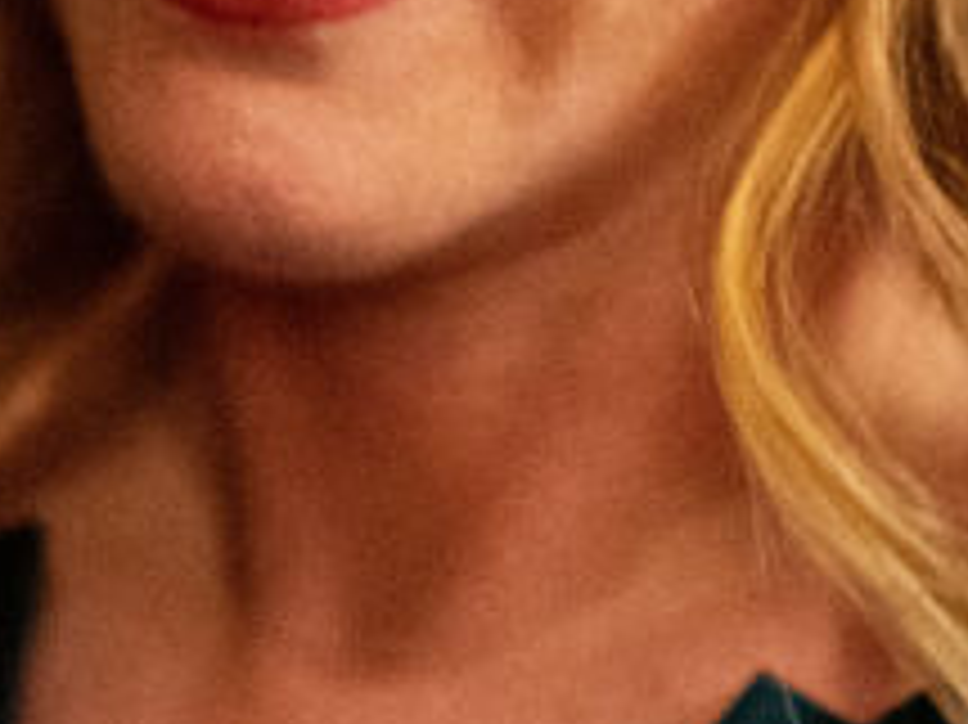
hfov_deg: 3.2
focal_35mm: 619
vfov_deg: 2.4
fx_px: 17300
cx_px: 468
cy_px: -47
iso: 6400
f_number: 1.8
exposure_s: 1/250
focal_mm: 135
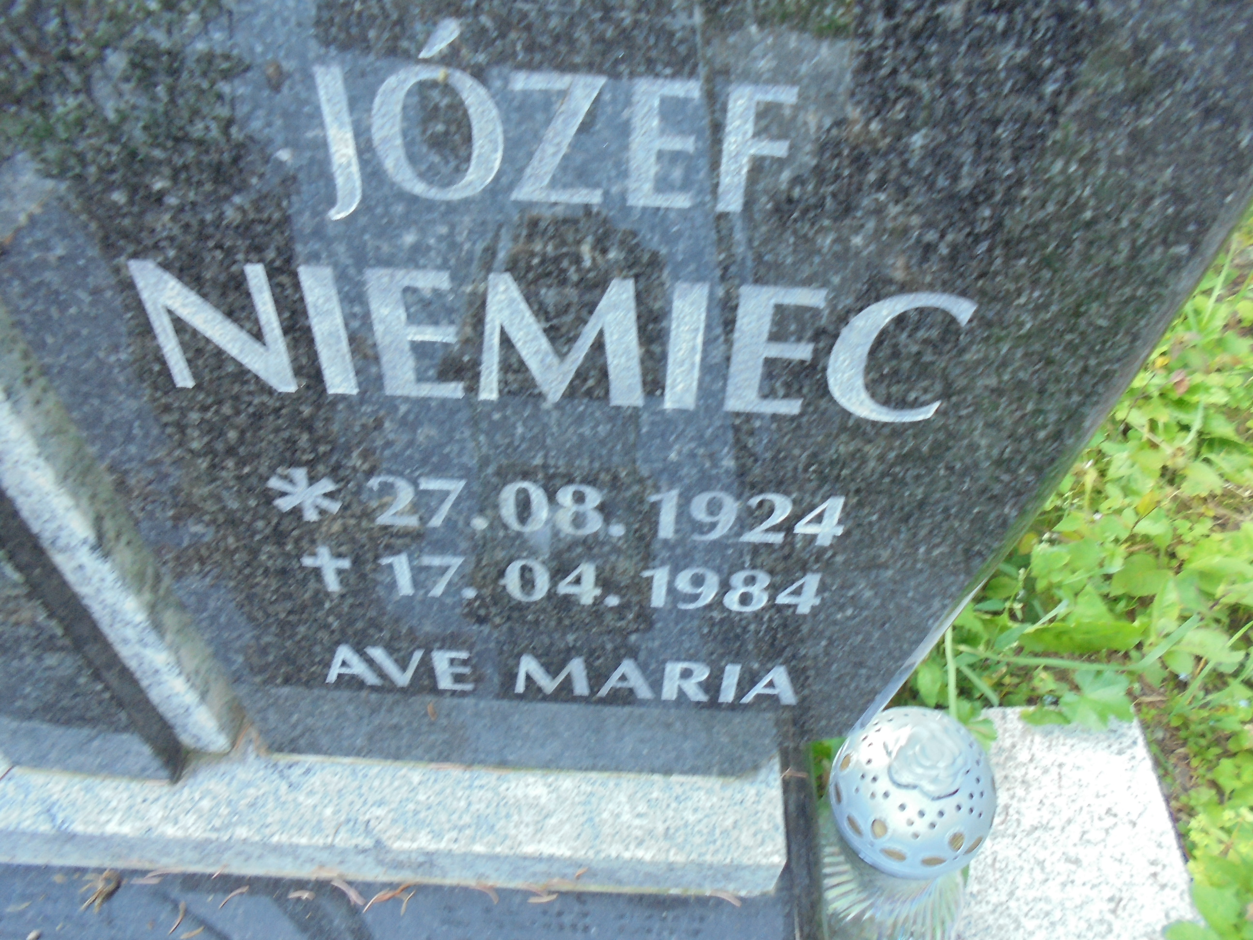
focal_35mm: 26
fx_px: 941
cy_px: 470
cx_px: 626
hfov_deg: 67.3
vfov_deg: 53.1
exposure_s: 1/40
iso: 200
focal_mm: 4.6
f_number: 3.5
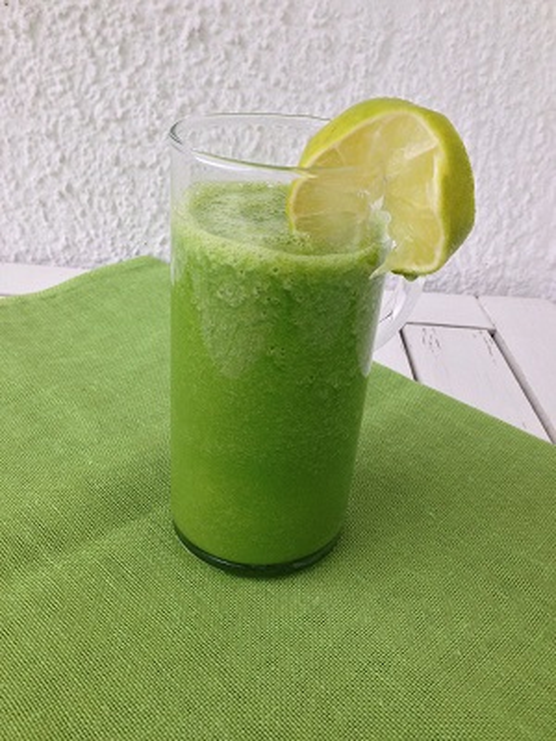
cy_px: 370
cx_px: 278
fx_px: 707
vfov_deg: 55.4
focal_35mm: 33
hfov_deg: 42.9
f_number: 2.4
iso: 50
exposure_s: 1/170
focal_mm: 4.12
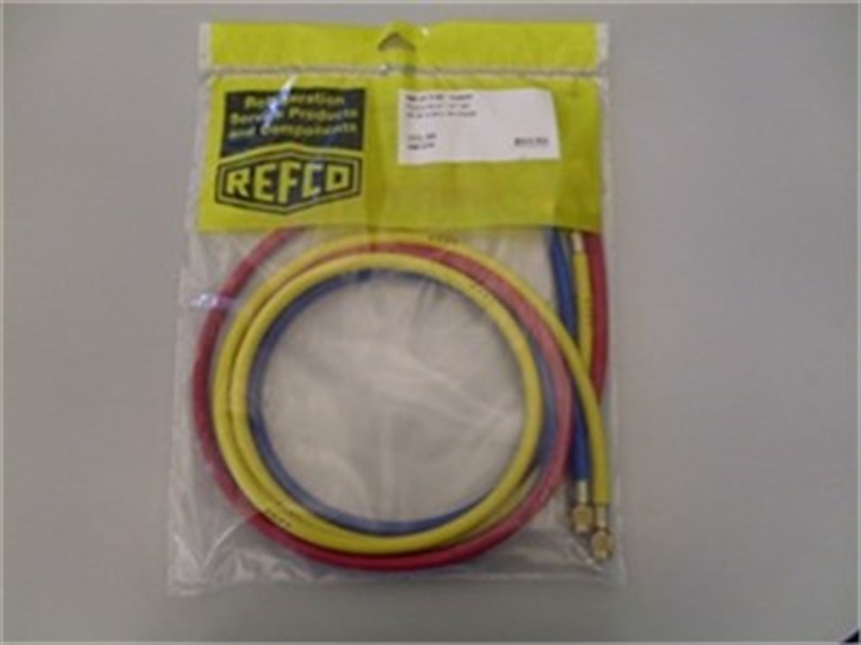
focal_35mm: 38
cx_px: 430
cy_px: 322
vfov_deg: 37.7
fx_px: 945
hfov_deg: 49.0
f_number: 2.8
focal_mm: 6.3
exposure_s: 1/45
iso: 200
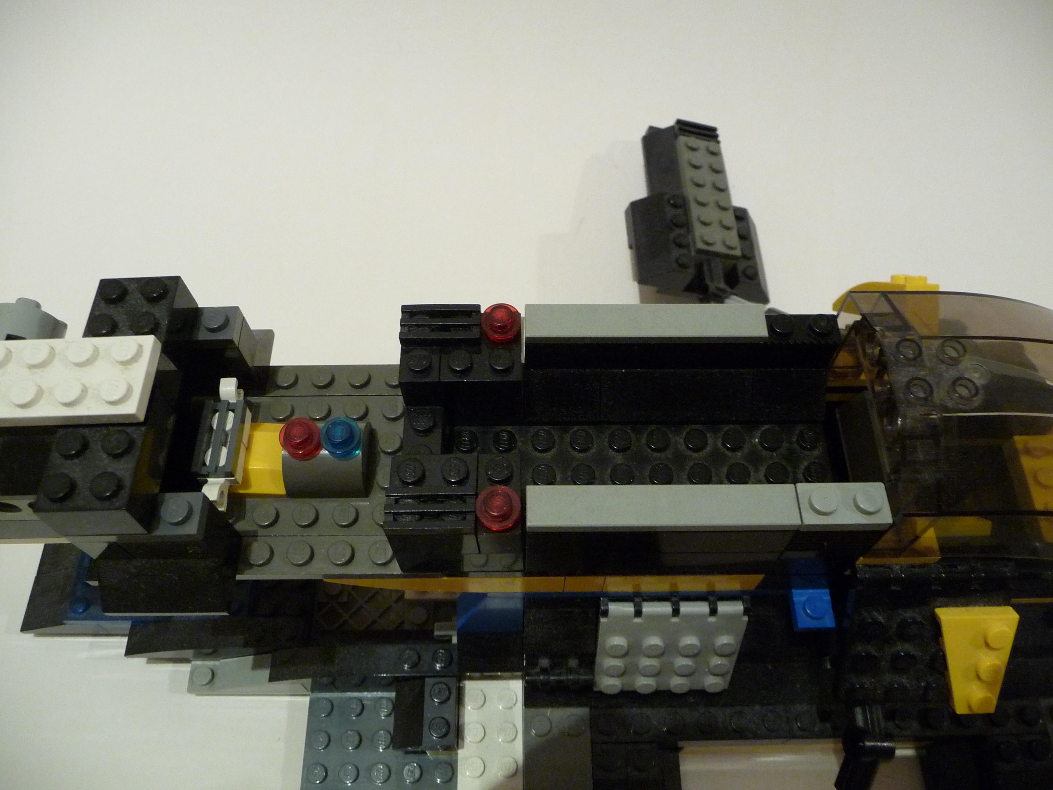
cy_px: 395
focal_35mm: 28
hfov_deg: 63.4
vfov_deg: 49.7
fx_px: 852
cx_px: 526
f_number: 3.3
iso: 400
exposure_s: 1/13
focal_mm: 4.7
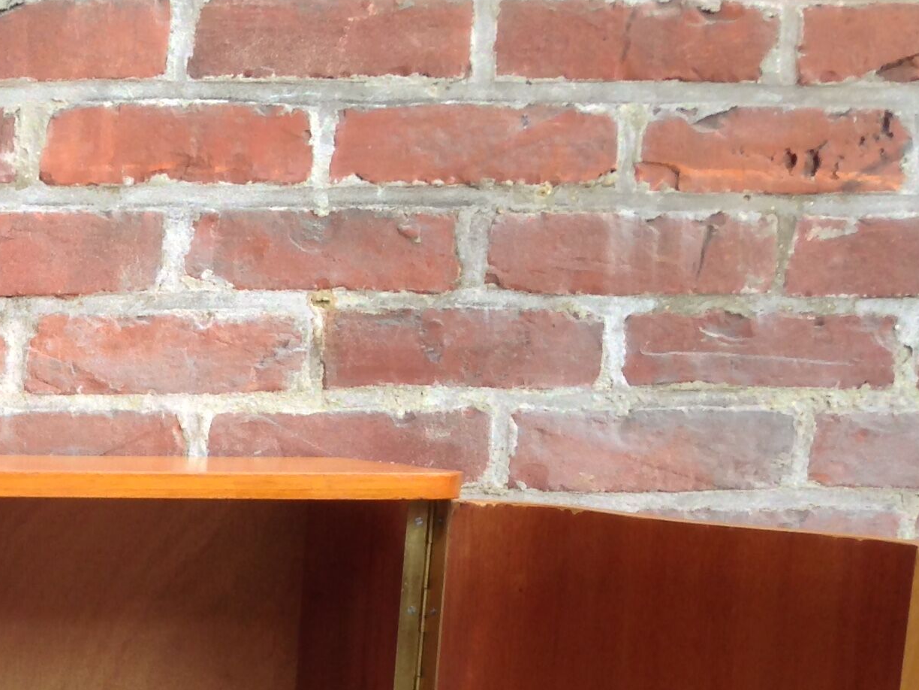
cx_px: -286
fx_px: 2336
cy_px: 781
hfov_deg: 20.3
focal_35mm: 88
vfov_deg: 16.2
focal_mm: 4.12
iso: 50
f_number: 2.4
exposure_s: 1/20
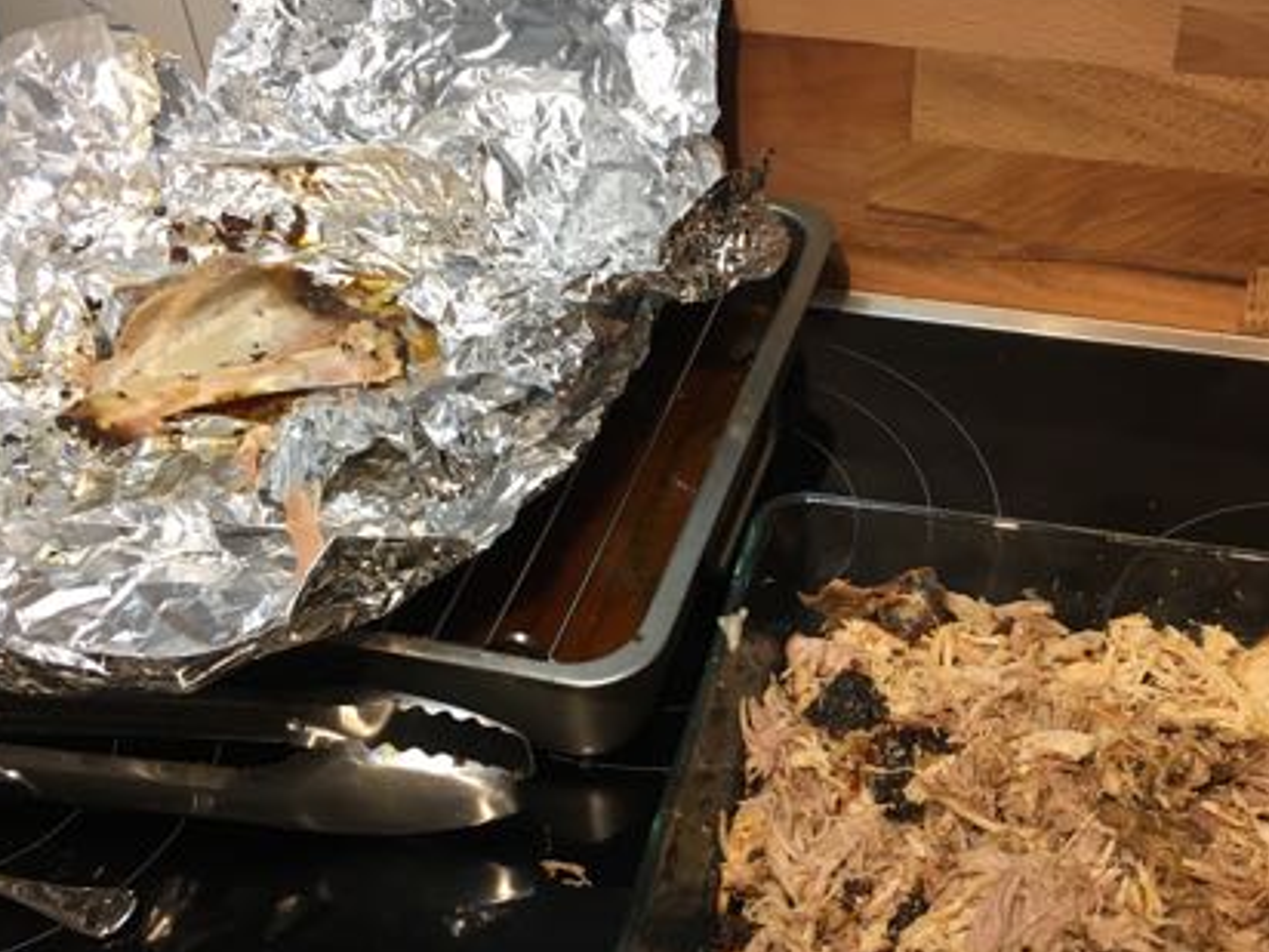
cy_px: 616
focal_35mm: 45
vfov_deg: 32.0
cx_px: 801
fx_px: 1650
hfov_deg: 41.7
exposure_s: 1/33
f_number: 2.2
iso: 64
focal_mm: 4.15
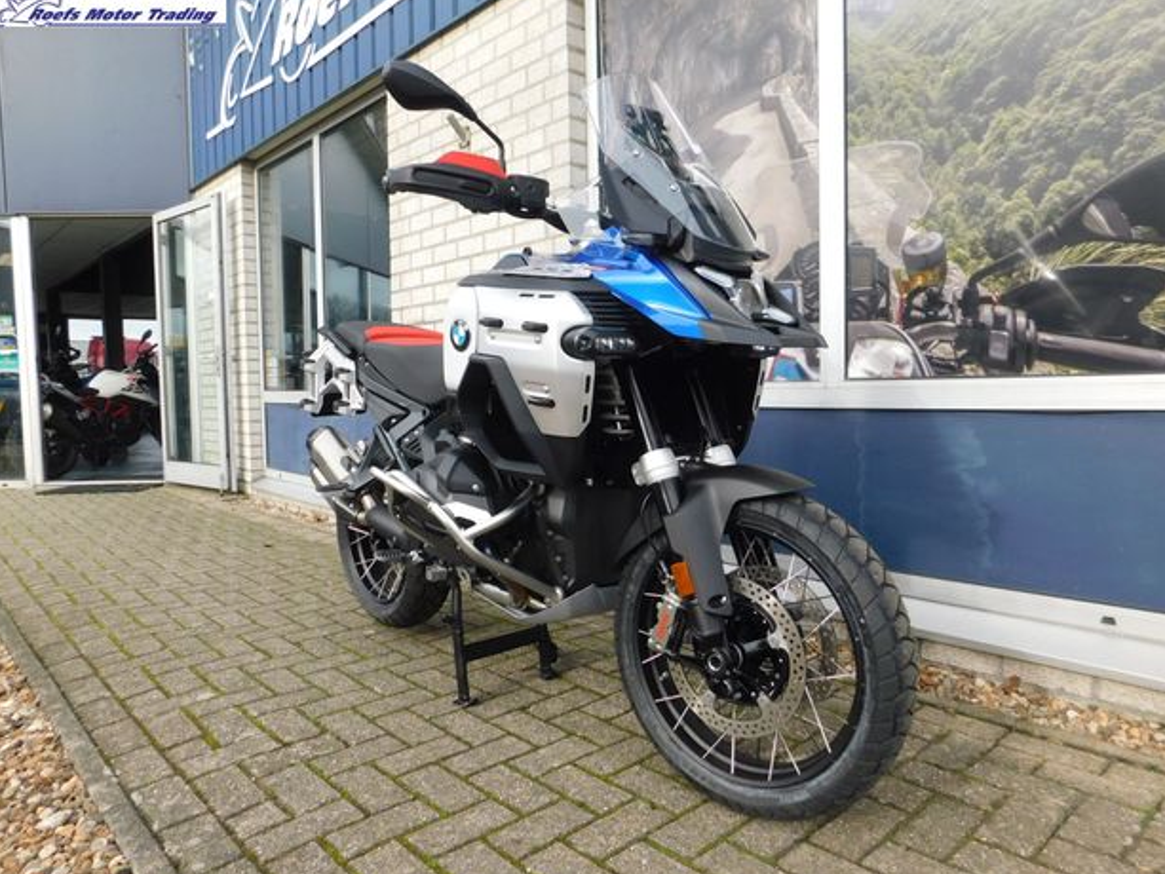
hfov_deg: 71.6
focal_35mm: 24
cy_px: 441
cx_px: 591
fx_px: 808
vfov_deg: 56.8
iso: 125
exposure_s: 1/400
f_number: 3
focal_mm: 4
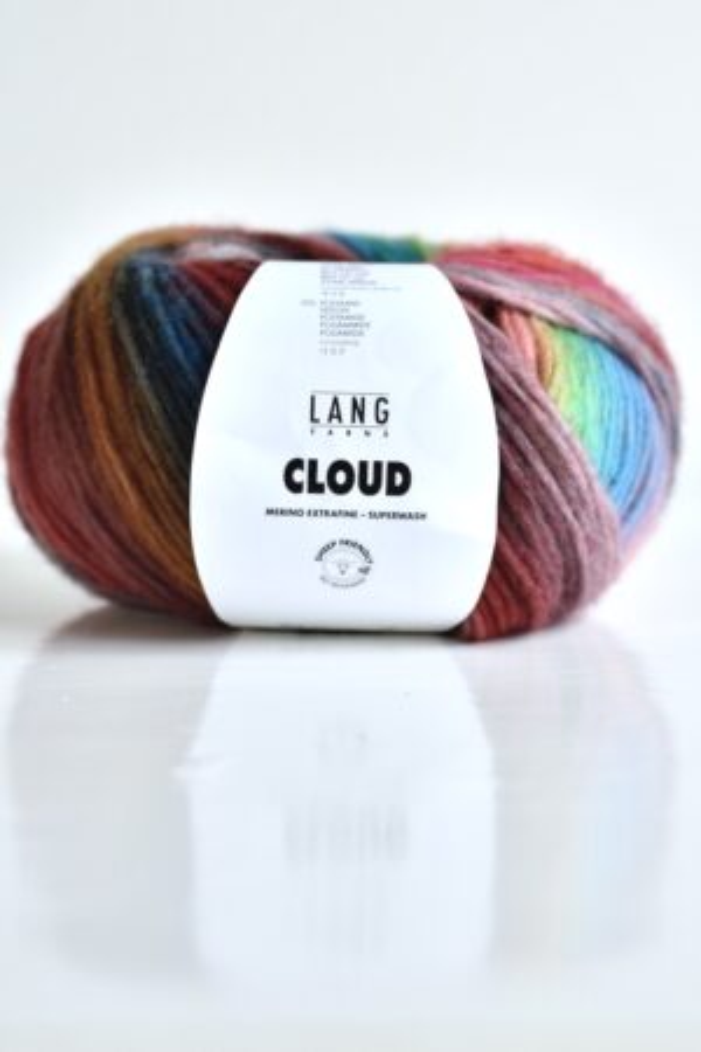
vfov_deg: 27.0
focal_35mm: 75
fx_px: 2190
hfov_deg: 18.2
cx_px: 350
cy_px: 526
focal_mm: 50
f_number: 2.2
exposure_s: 1/125
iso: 160
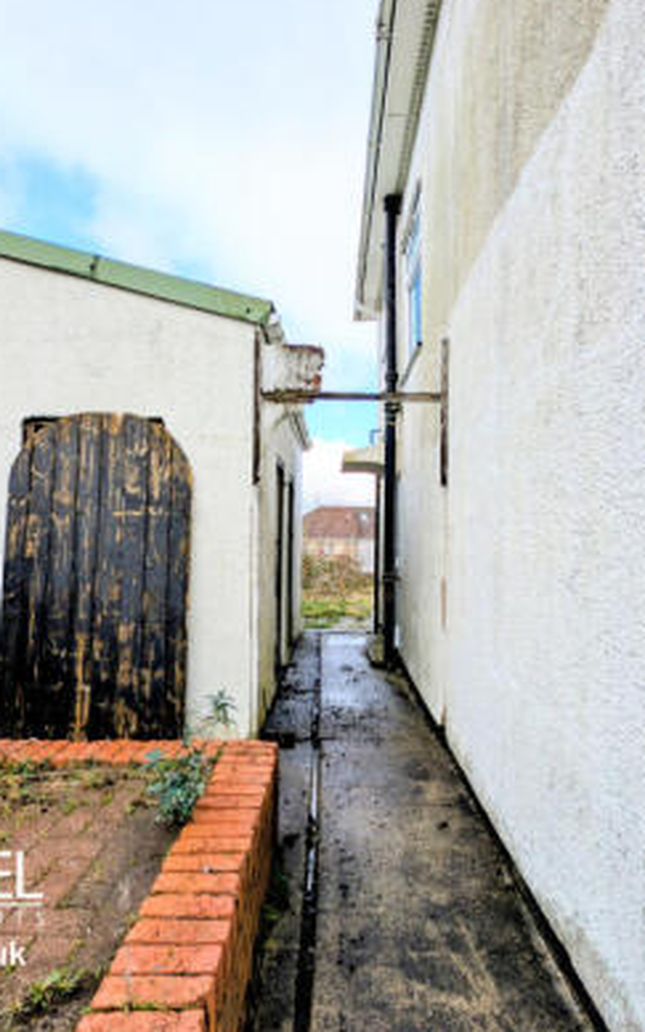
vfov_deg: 87.9
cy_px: 540
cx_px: 329
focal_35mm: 19
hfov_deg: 62.2
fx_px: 535
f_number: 1.95
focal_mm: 2.23
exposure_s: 1/797
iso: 41
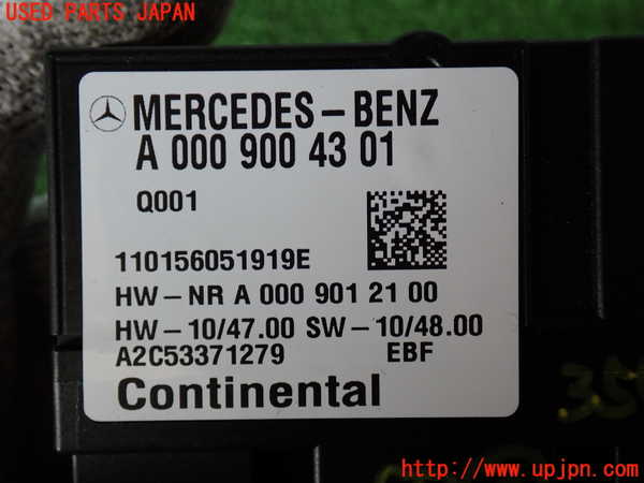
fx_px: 763
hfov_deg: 45.8
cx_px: 322
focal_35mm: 41
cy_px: 242
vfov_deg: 35.1
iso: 200
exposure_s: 1/80
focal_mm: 7.31
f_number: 2.8
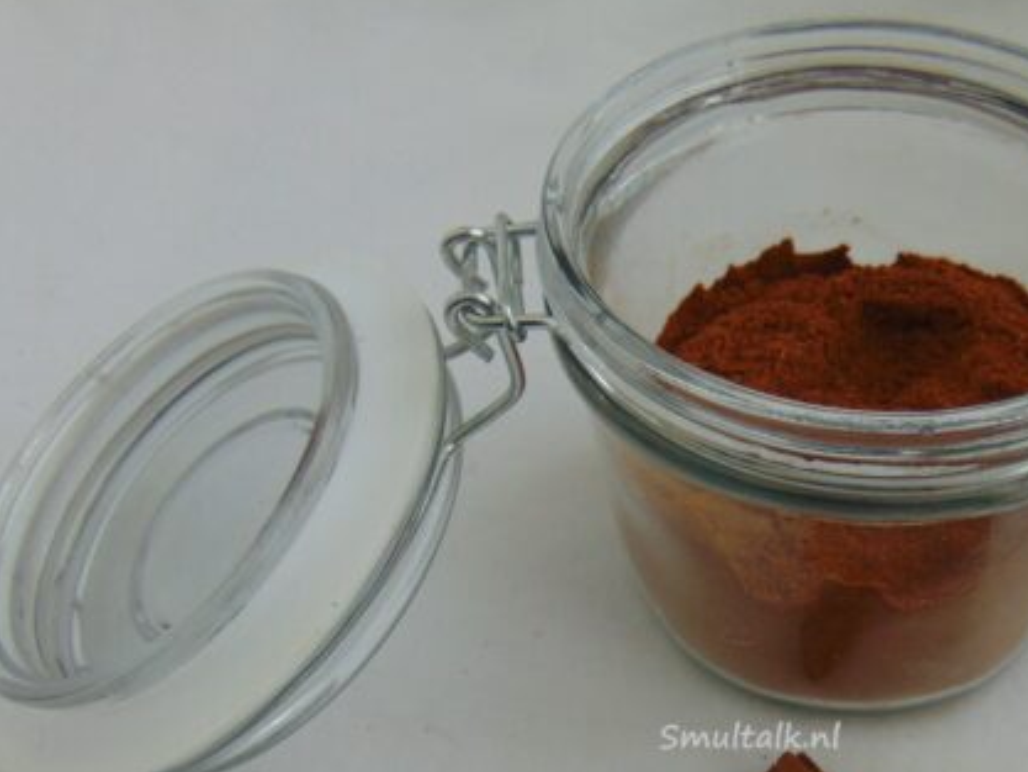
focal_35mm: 42
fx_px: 1248
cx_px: 779
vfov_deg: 33.7
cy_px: 576
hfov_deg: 43.3
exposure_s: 1/30
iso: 100
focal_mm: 4.5
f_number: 3
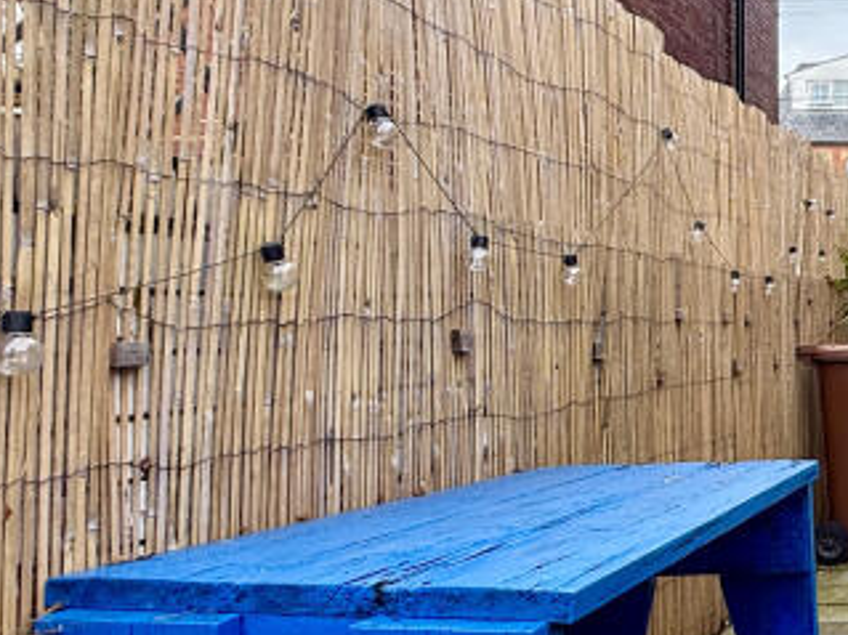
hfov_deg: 32.8
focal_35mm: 45
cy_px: 327
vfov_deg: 32.2
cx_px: 1069
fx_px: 1102
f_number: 2.2
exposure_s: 1/142
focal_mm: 2.22
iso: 64
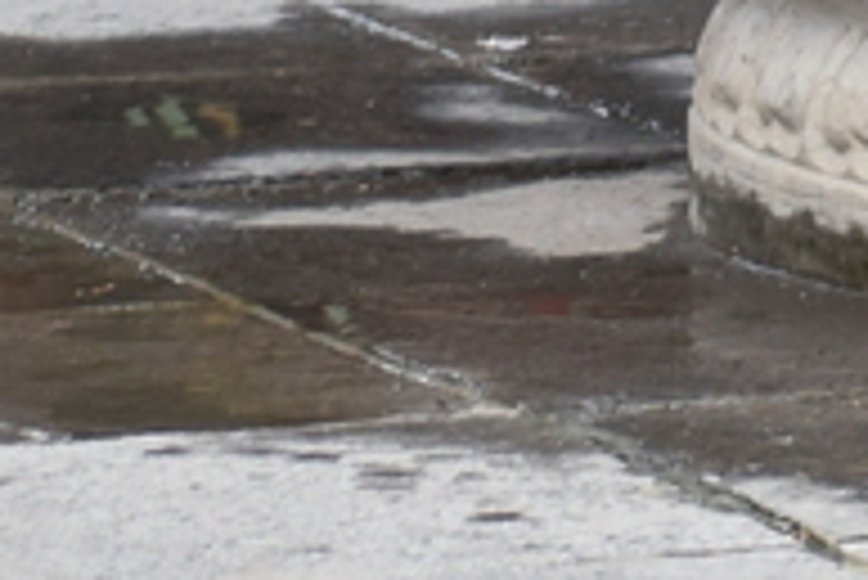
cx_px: 1756
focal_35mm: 652
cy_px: -1807
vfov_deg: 2.1
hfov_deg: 3.1
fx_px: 15732
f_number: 4.5
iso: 500
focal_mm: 70
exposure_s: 1/250
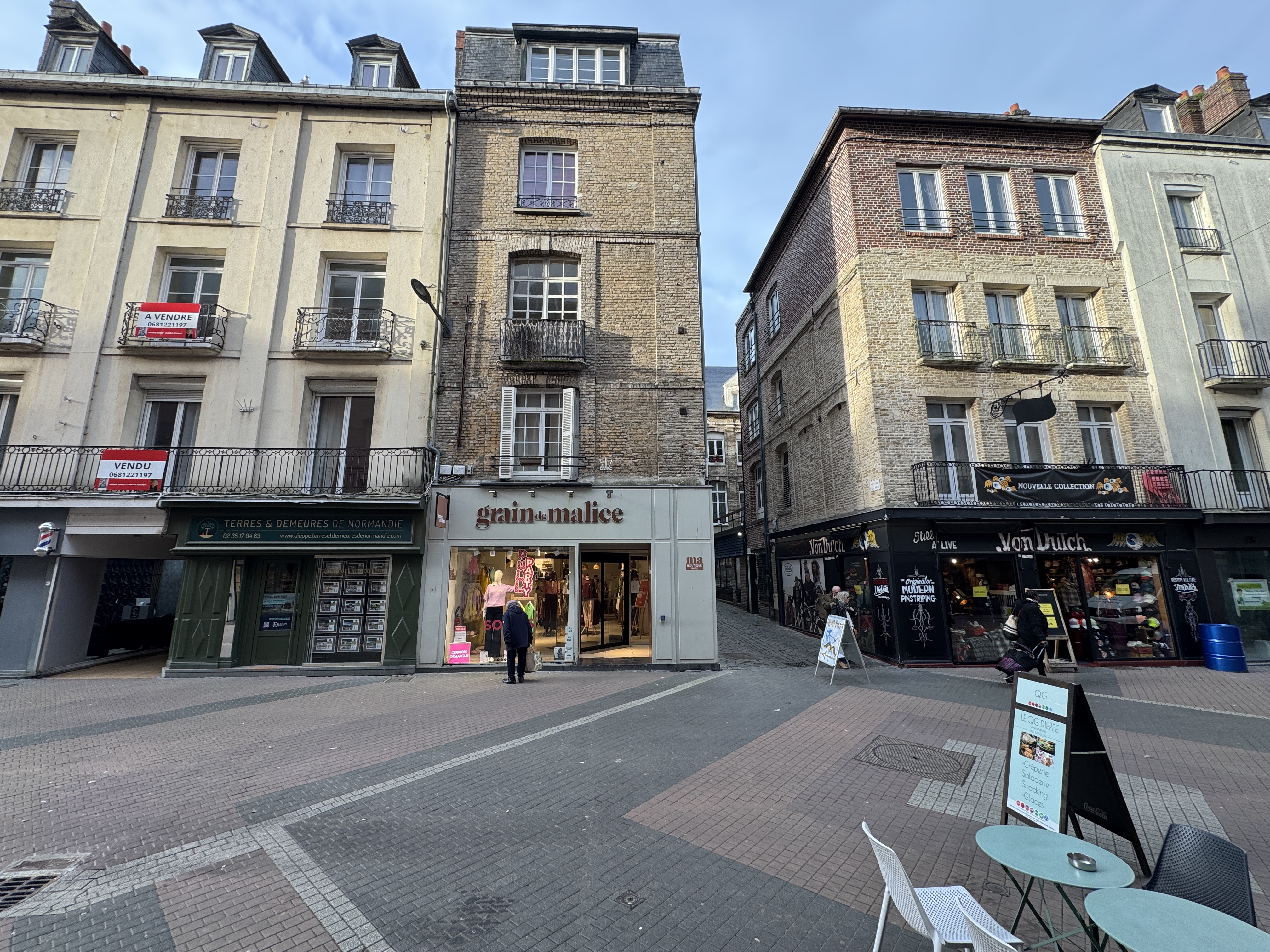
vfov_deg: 85.7
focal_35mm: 14
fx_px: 514
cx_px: 635
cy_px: 476
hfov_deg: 102.1
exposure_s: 1/128
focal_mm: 2.22
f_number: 2.2
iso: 40
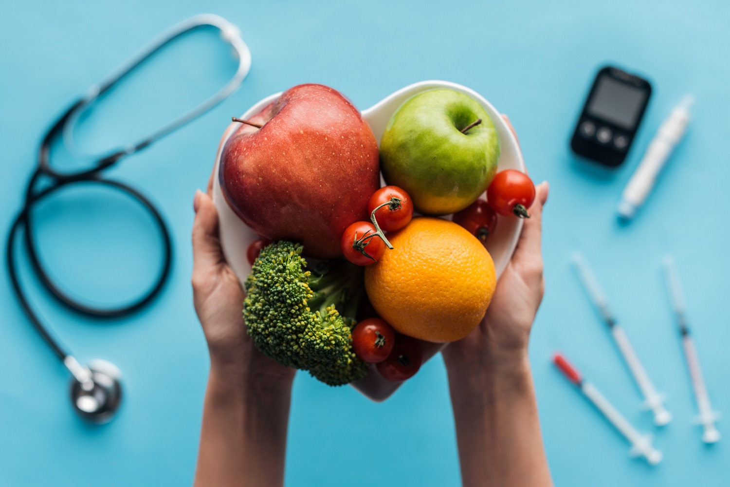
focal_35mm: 50
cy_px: 244
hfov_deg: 39.6
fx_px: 1014
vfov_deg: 27.0
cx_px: 365
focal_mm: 50
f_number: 3.2
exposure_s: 1/160
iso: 64
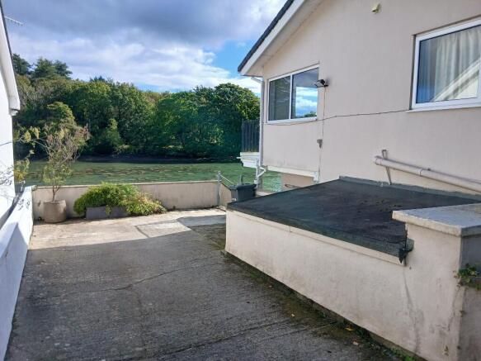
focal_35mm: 26
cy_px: 180
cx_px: 240
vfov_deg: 53.0
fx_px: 361
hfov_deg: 67.3
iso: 20
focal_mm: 3.98
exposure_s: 1/349
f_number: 1.8
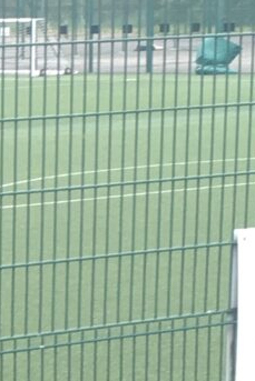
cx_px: -595
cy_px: 353
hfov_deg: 5.6
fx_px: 2388
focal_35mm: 225
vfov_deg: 9.1
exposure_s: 1/156
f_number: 2.2
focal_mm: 4.15
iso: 25
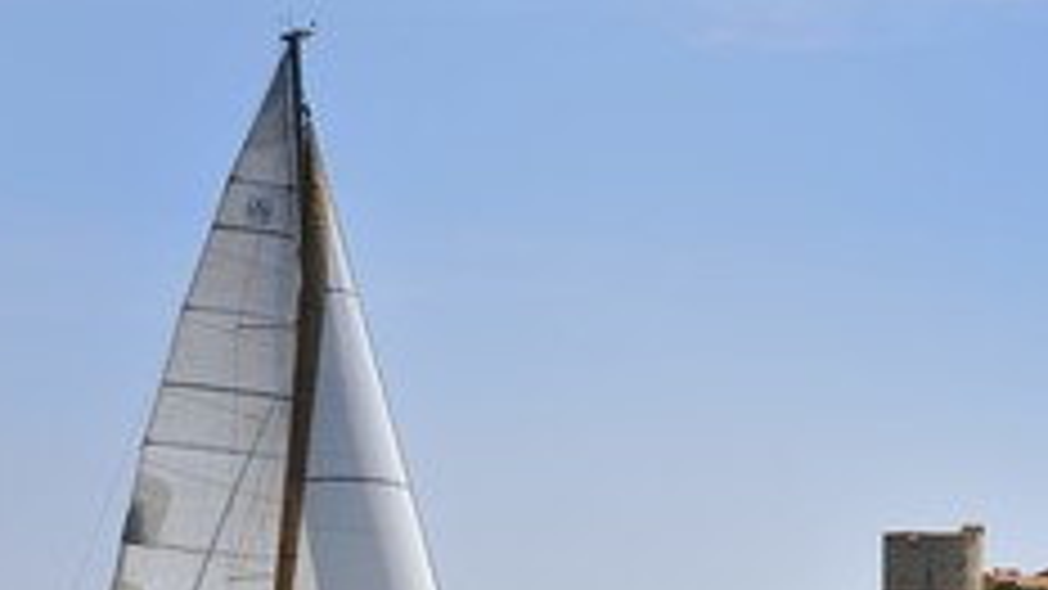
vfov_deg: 4.9
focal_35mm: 246
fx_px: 6835
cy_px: 585
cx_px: 744
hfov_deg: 8.8
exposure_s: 1/800
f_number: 9
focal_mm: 130
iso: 200
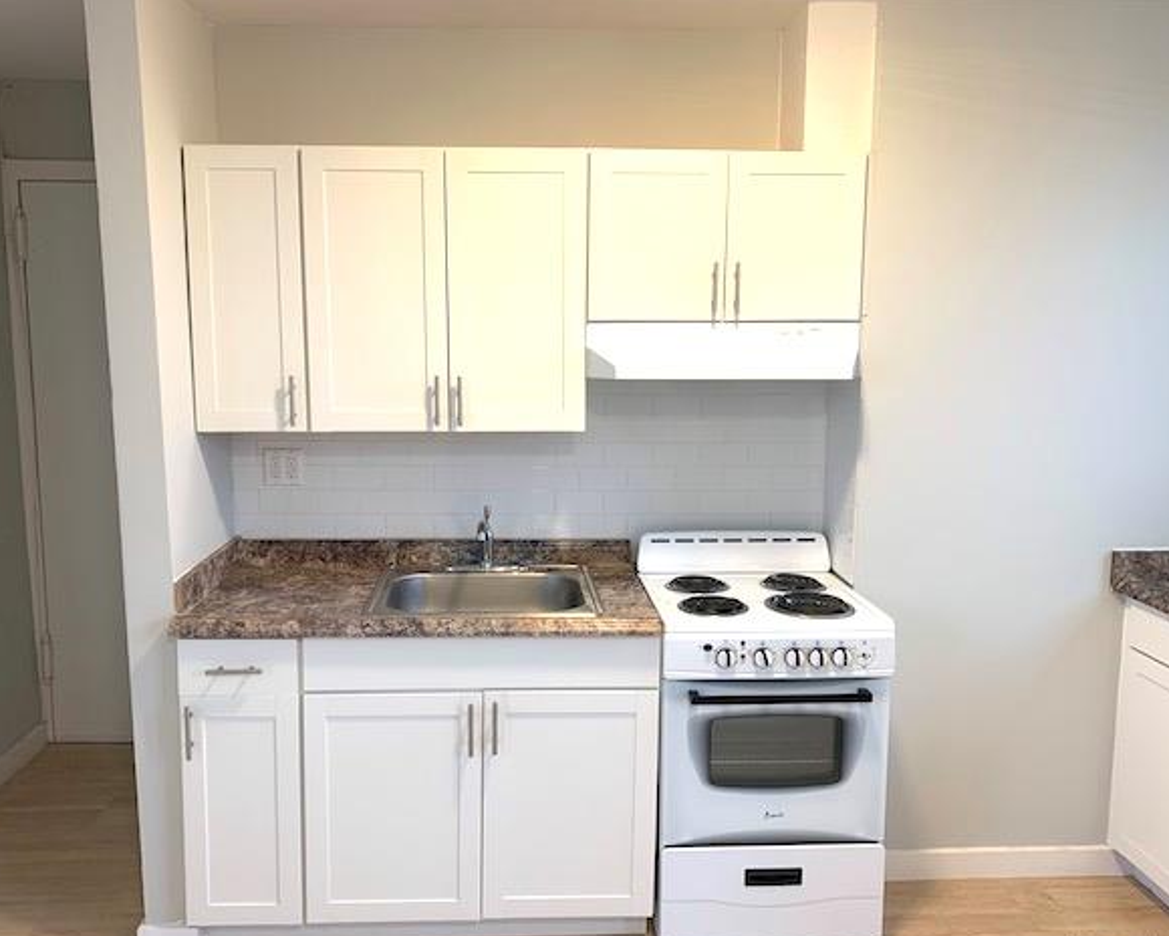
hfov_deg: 62.2
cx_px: 548
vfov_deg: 51.5
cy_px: 478
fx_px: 969
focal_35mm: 28
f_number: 1.8
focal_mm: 4.25
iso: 80
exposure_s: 1/60
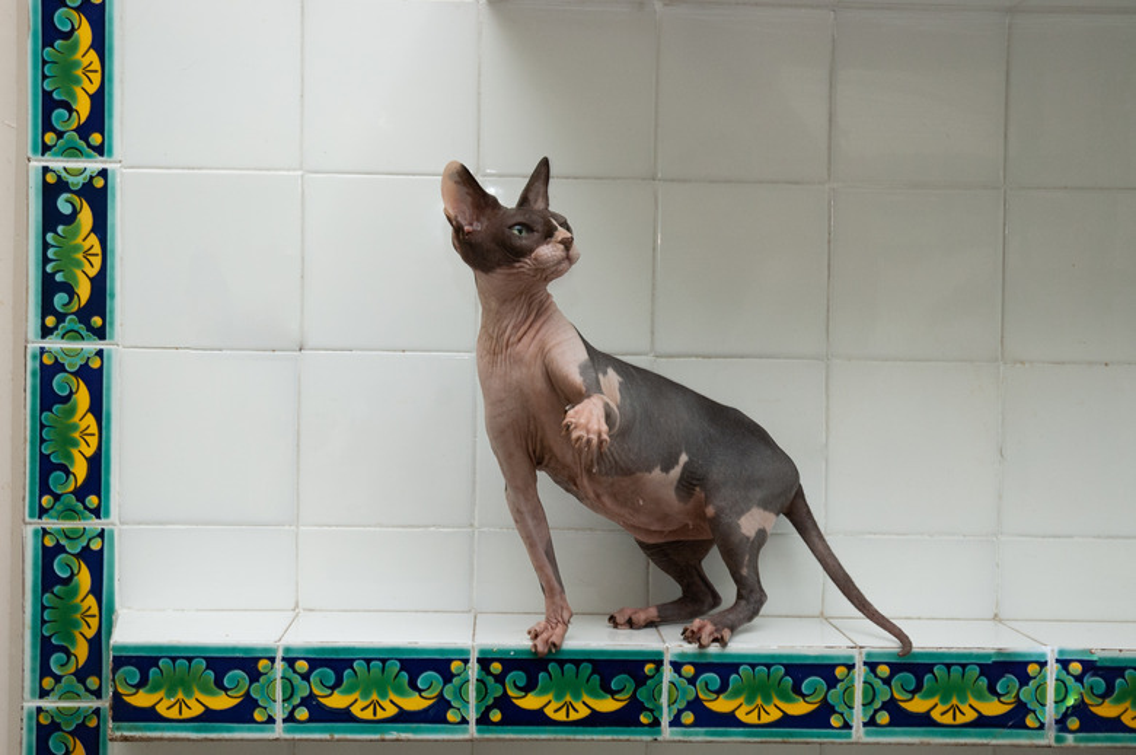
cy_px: 378
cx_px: 568
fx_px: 1891
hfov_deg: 33.4
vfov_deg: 22.6
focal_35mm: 60
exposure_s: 1/60
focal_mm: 40
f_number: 5
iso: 400
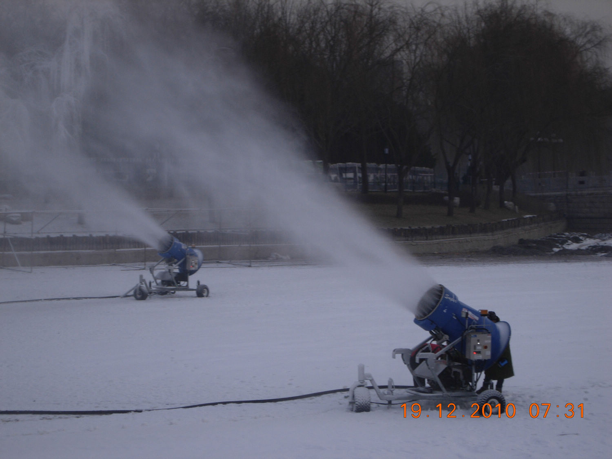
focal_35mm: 126
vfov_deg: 11.8
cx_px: 306
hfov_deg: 15.6
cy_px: 230
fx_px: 2228
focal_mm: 26.3
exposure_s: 1/8
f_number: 5.3
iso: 50
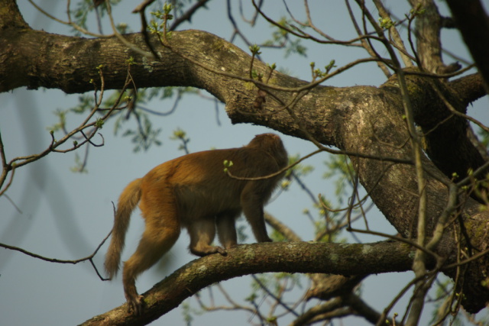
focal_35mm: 750
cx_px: 244
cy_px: 163
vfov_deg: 1.8
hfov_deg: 2.7
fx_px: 10189
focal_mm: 500
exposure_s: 1/500
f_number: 6.7
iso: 200
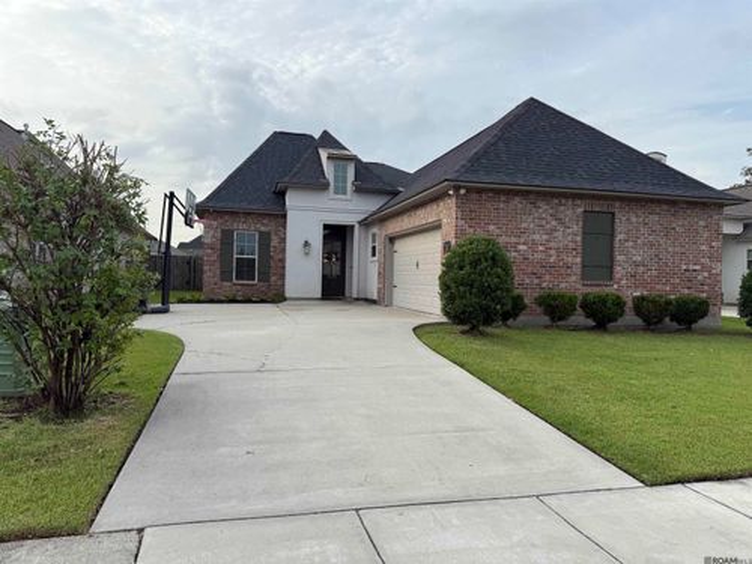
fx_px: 521
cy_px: 282
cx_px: 376
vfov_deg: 56.8
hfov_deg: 71.6
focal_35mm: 24
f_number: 1.78
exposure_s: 1/1585
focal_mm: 6.76
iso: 80
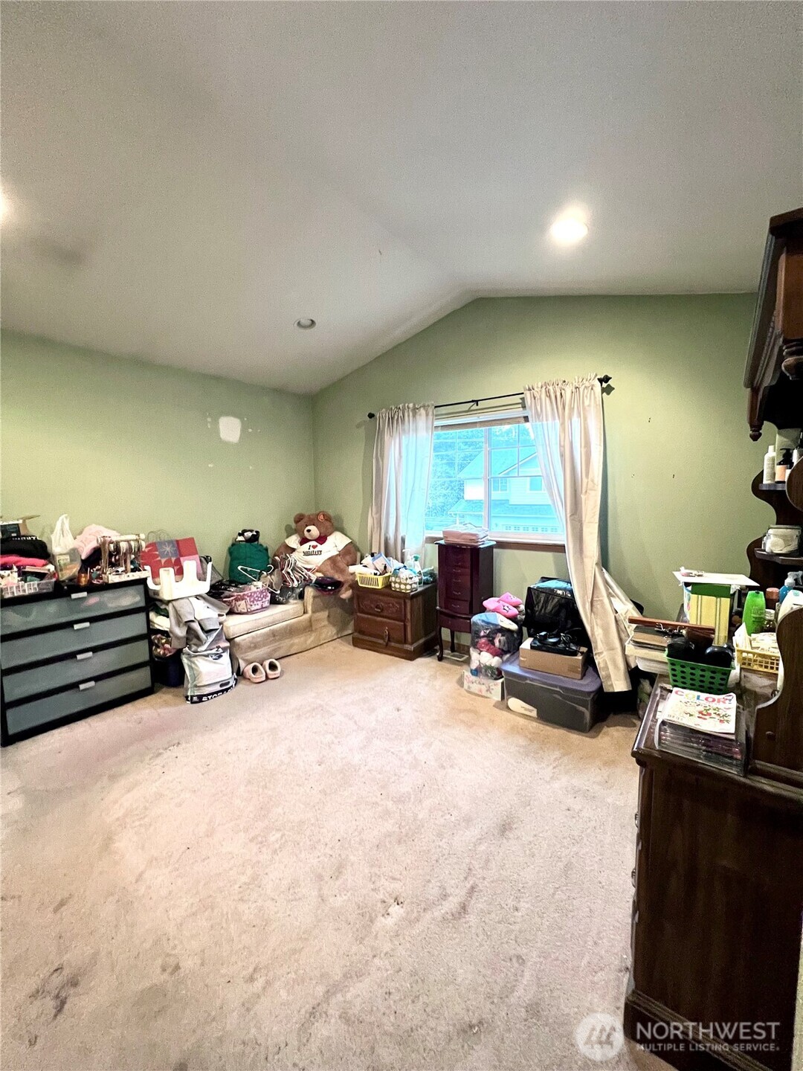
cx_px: 402
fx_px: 402
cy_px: 536
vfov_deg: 106.2
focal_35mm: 13
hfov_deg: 89.9
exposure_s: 1/60
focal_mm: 1.57
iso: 500
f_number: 1.8
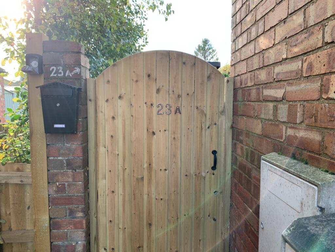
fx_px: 252
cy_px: 126
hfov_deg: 67.3
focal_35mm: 26
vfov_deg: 53.1
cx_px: 168
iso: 32
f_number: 1.8
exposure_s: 1/122
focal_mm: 4.25
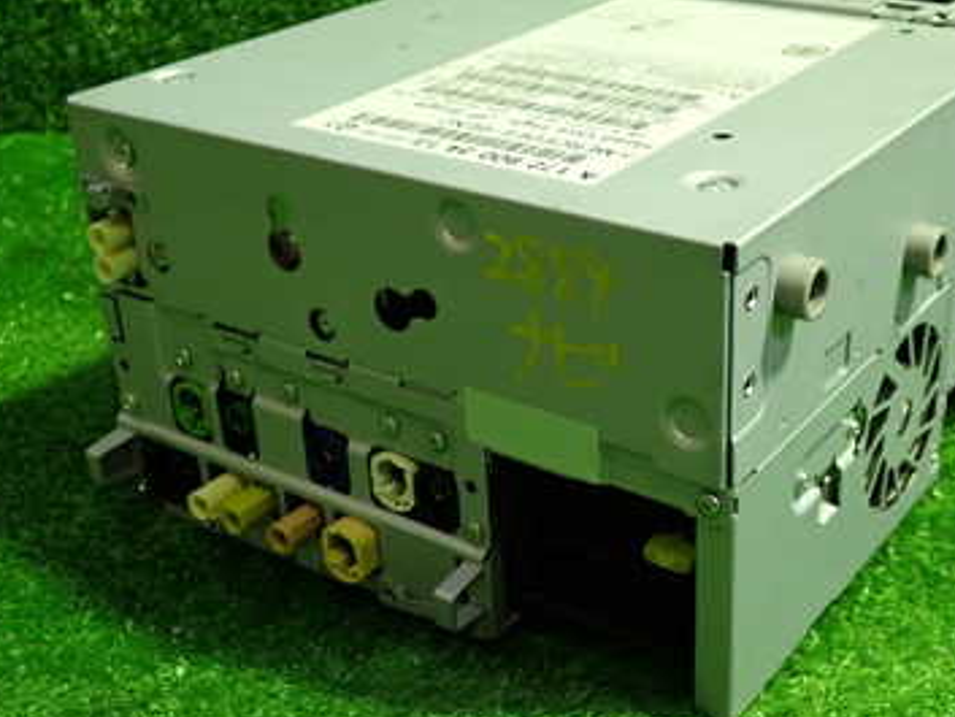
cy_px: 325
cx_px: 598
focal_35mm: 51
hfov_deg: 37.3
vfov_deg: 28.6
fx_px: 1407
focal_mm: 5.4
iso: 250
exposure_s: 1/30
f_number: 2.3
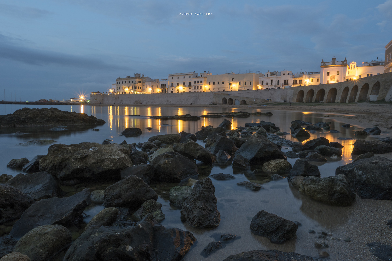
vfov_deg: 53.1
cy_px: 130
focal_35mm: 24
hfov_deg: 73.7
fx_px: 261
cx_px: 196
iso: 400
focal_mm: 16
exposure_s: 8
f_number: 16
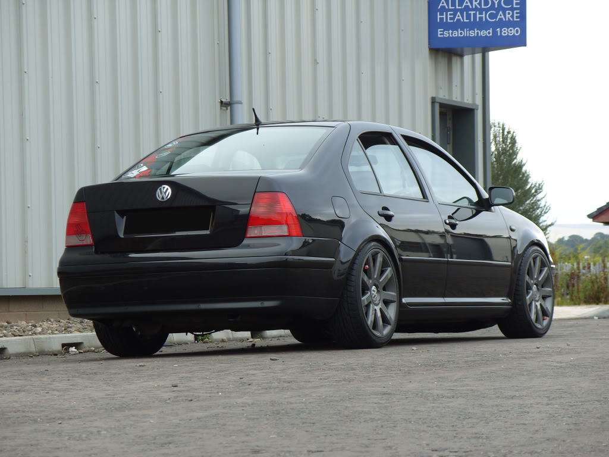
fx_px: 2252
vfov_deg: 11.6
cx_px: 304
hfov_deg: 15.4
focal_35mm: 128
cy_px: 228
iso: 80
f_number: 3.9
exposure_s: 1/180
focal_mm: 28.5
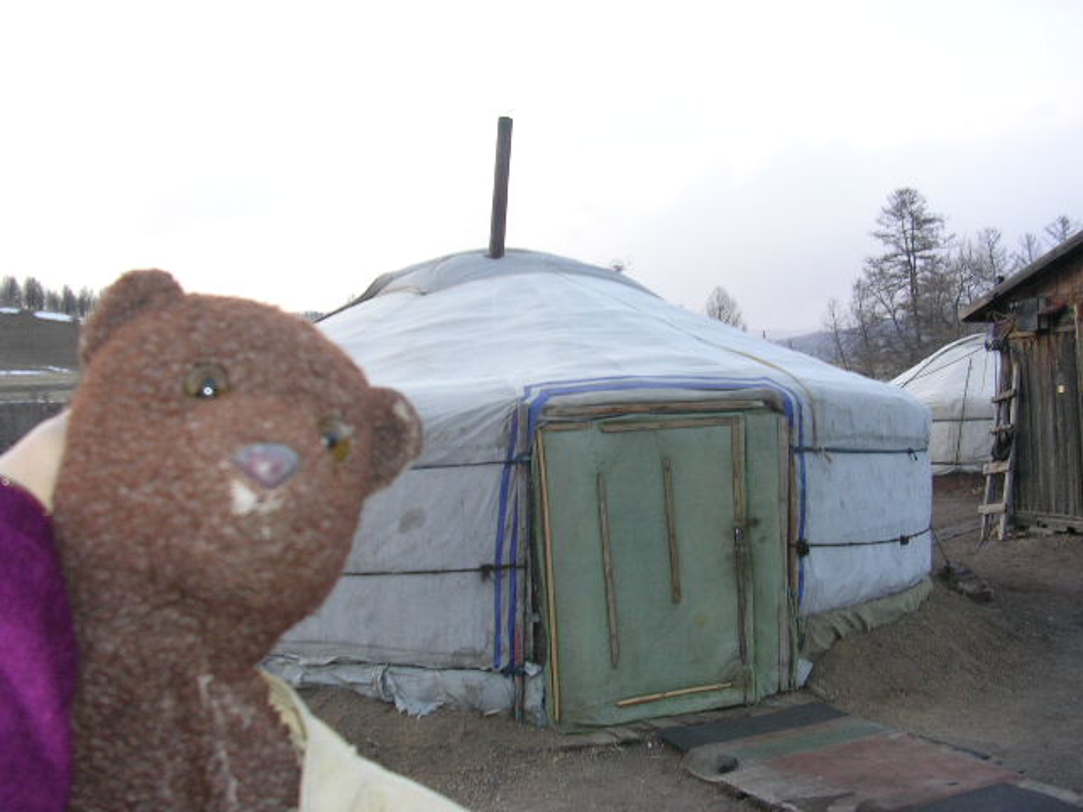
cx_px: 542
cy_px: 406
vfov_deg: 37.7
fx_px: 1189
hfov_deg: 49.0
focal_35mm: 38
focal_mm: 5.8
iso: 68
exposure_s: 1/38.3
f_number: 2.8
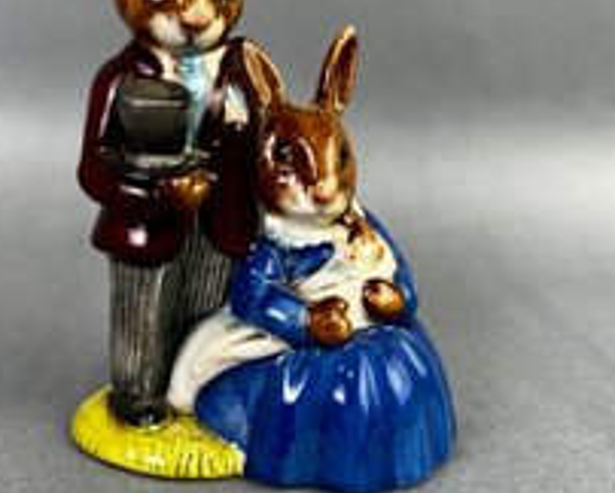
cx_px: 209
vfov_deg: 34.6
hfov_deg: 42.3
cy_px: 163
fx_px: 783
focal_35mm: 43
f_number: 1.6
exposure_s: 1/120
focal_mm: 5.1
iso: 40
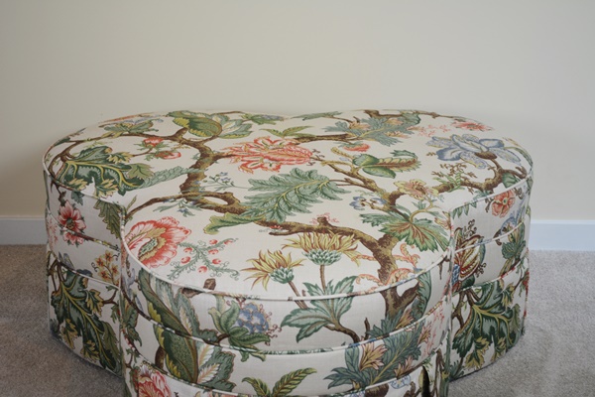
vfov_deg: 20.6
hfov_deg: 30.5
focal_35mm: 66
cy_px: 198
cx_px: 298
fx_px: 1091
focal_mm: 44
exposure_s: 1/60
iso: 500
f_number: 5.3
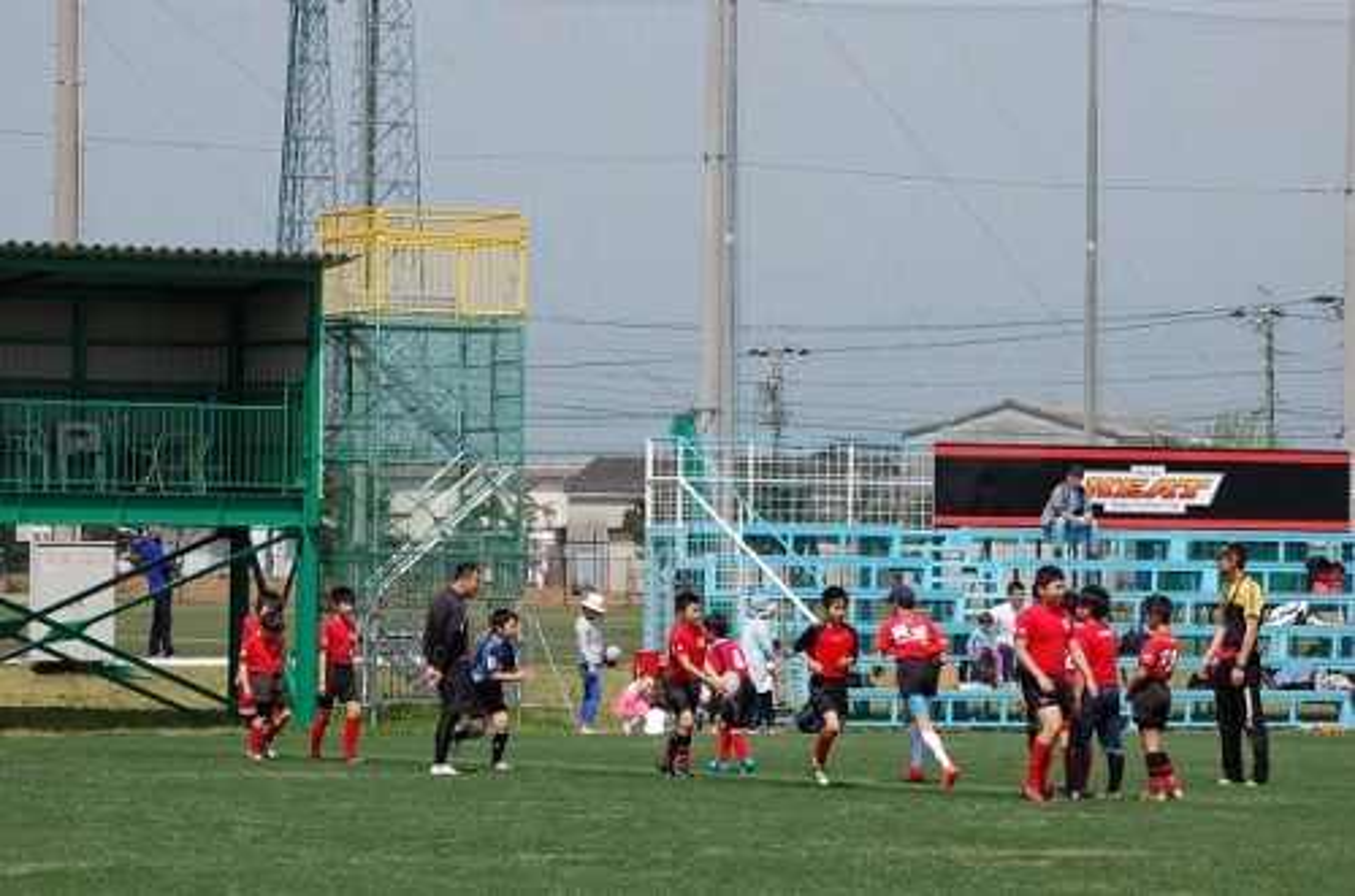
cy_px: 448
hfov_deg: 11.8
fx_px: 6535
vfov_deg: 7.9
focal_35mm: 174
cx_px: 678
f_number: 7.1
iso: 200
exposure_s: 1/640
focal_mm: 116
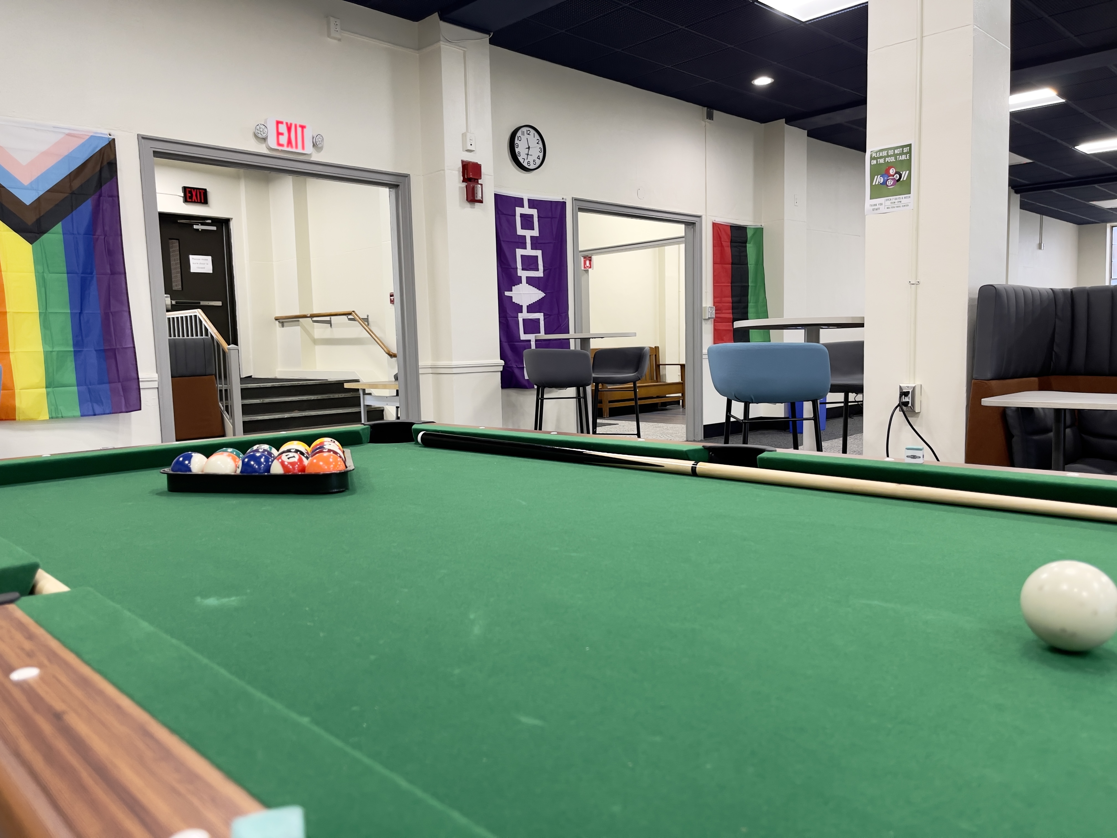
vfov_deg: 53.1
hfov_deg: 67.3
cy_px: 419
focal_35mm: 26
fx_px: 839
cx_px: 558
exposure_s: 1/60
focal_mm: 5.1
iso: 100
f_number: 1.6
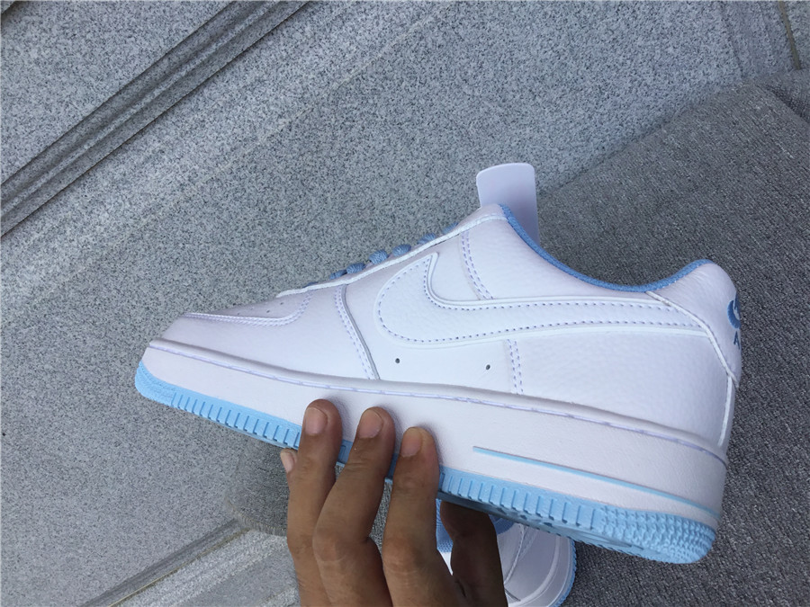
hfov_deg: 58.4
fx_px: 725
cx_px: 405
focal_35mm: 31
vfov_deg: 45.4
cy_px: 304
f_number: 2.4
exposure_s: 1/554
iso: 25
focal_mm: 3.3
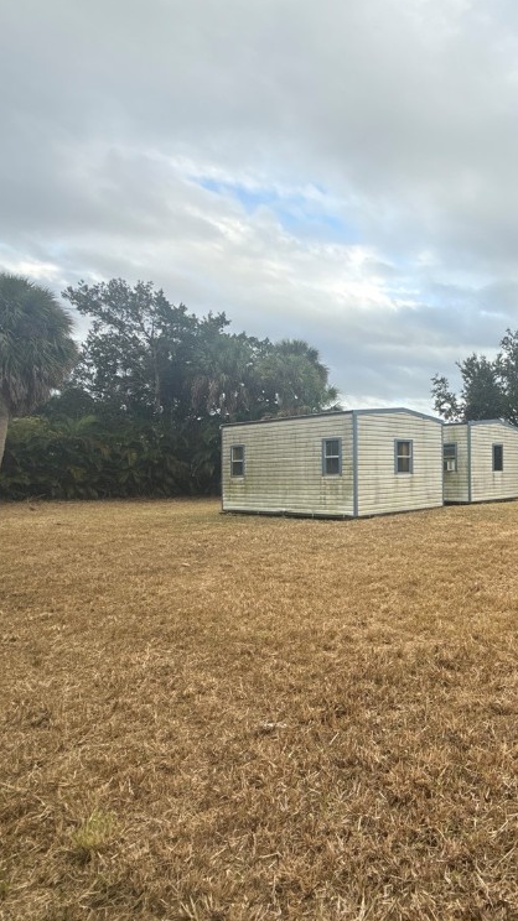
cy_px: 449
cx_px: 487
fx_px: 513
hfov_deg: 47.0
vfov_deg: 83.8
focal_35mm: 21
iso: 50
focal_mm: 2.22
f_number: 2.2
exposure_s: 1/579
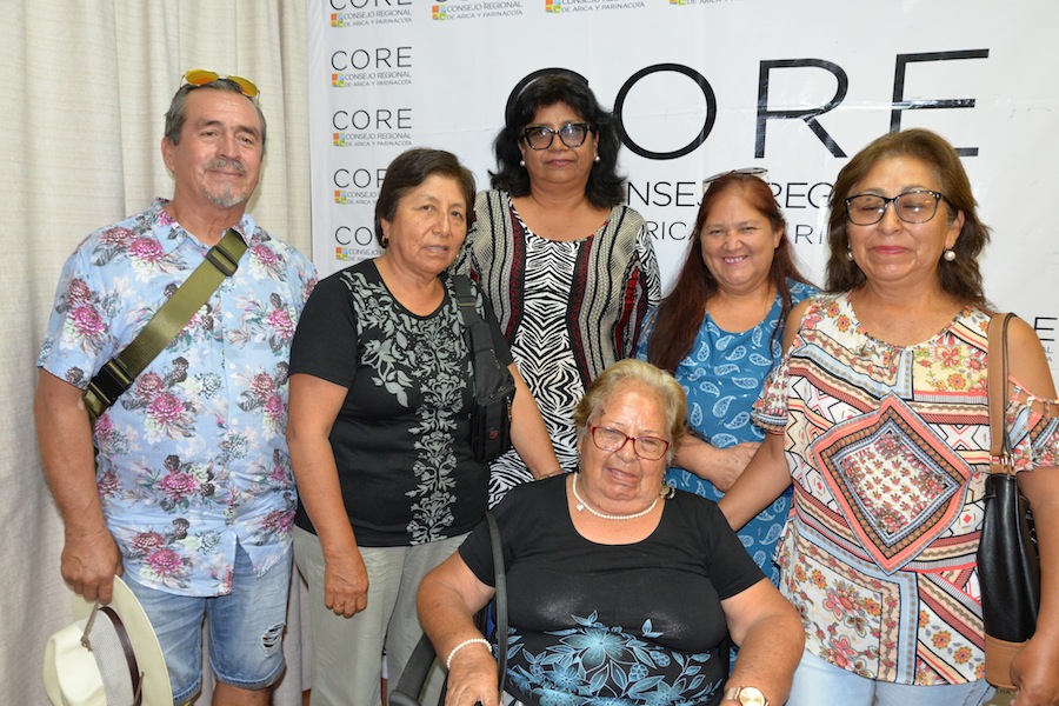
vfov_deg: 45.0
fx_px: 853
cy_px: 353
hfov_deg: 63.7
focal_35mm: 29
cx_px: 530
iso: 2500
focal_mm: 29
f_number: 6.3
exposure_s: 1/80
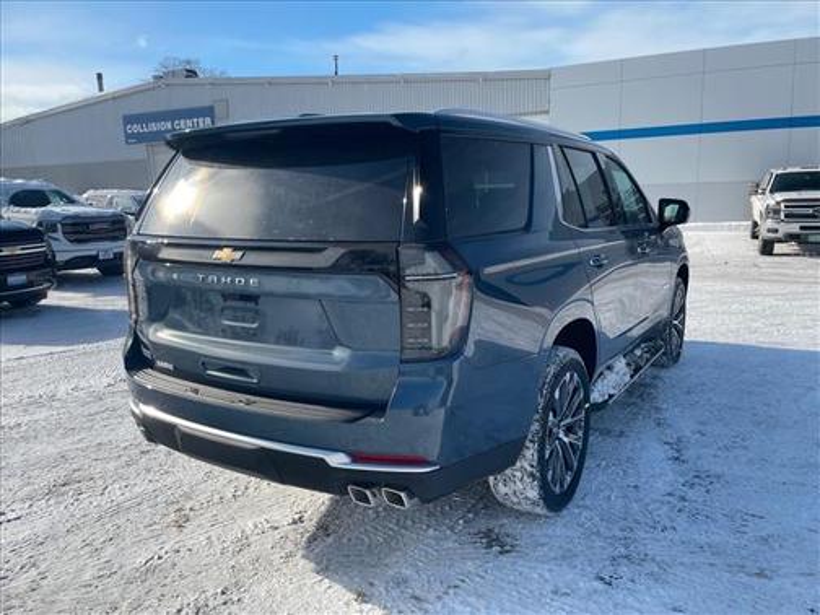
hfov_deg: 67.3
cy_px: 308
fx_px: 616
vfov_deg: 53.1
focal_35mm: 26
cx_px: 410
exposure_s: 1/1125
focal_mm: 4.2
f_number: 1.6
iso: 32
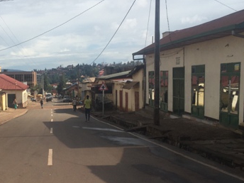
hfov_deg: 34.5
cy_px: 118
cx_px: 49
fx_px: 381
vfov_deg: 26.9
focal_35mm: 54
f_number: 2.2
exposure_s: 1/2198
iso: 32
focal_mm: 4.15
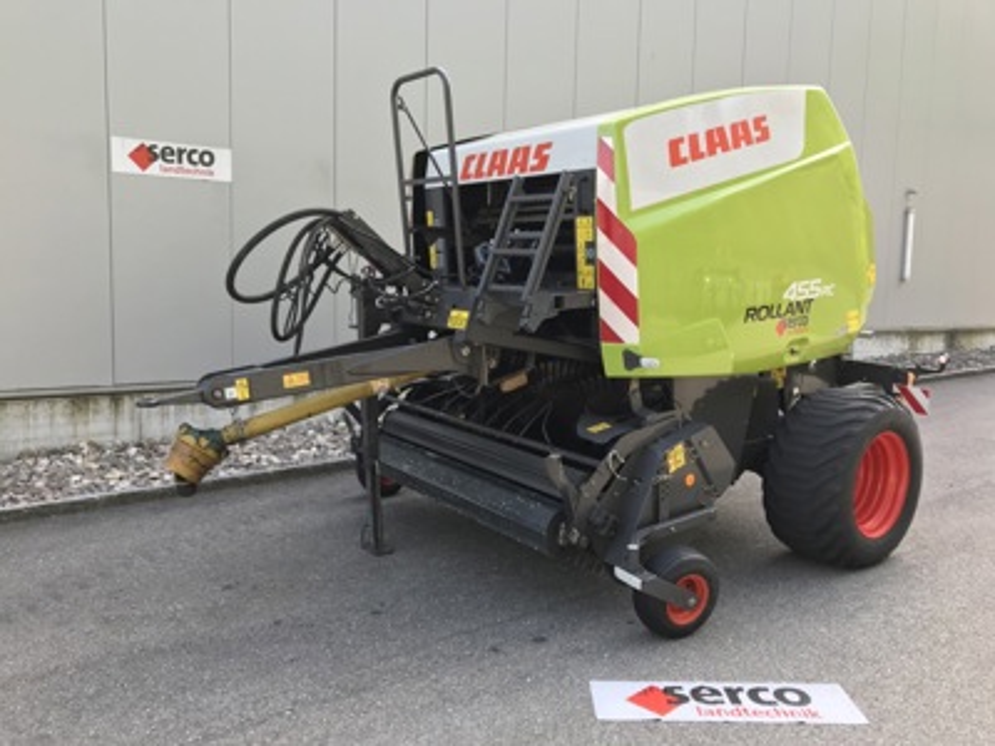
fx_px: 805
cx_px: 498
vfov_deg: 49.7
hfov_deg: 63.4
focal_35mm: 28
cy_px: 373
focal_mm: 3.99
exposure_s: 1/235
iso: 20
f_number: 1.8
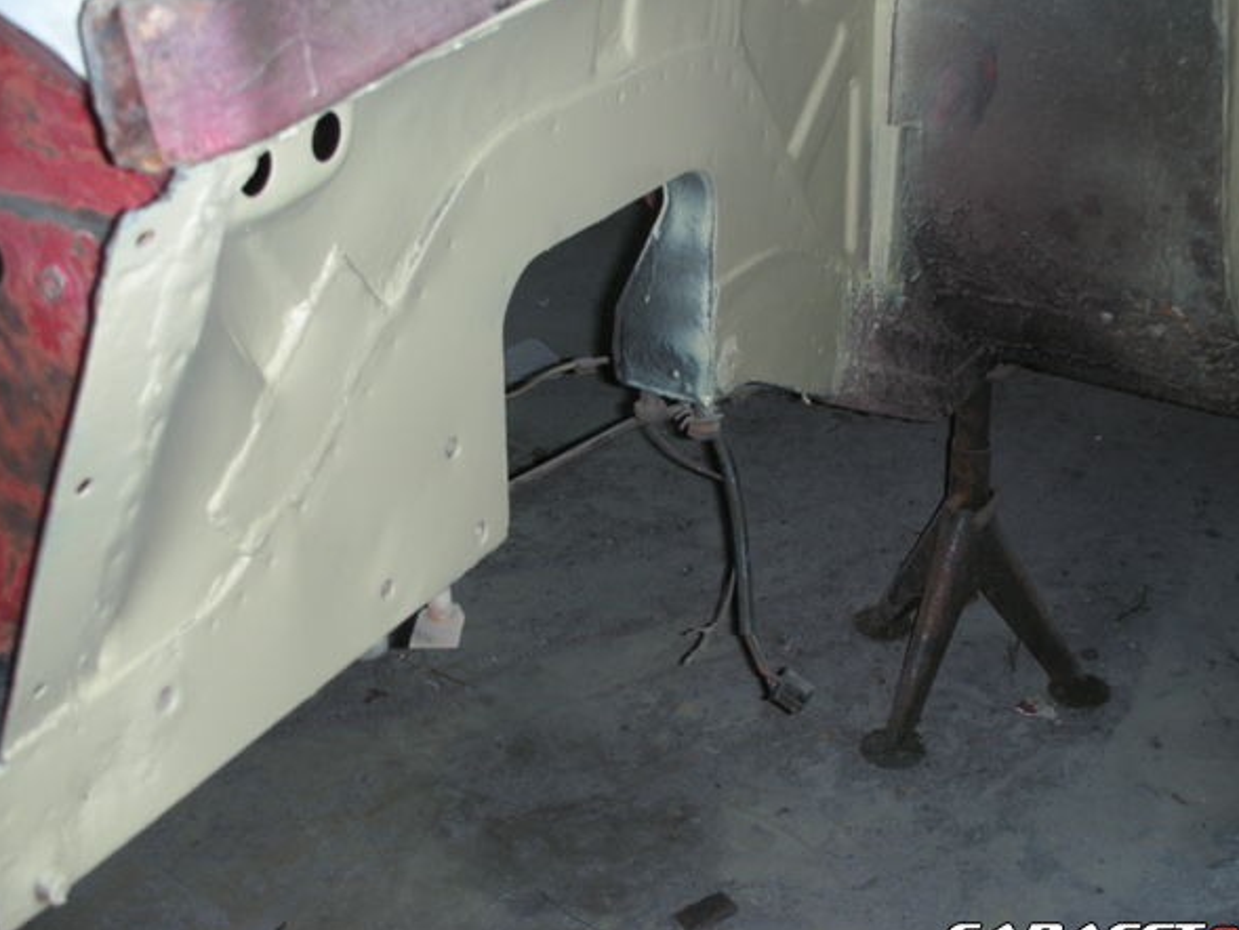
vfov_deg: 29.1
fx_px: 1790
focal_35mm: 50
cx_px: 633
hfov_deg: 38.2
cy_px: 450
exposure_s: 1/60
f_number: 3.2
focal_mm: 7.7
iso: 50
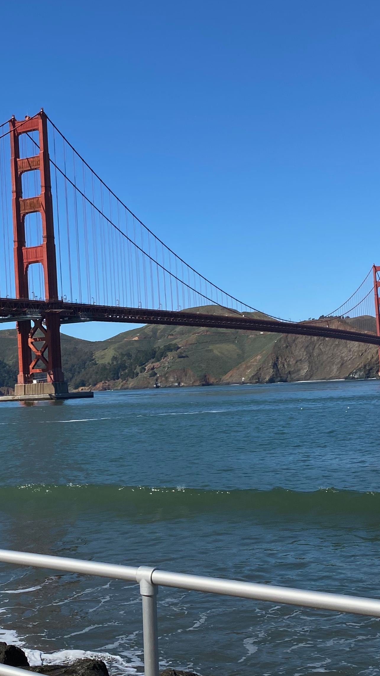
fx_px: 896
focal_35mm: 50
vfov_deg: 41.3
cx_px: 52
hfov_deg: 23.4
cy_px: 326
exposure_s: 1/3040
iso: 32
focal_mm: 4.25
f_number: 1.8
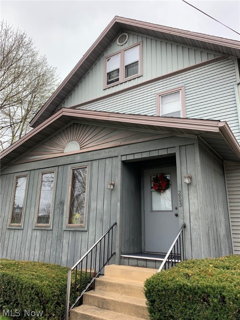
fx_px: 240
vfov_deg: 67.3
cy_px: 160
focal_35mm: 26
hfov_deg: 53.1
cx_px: 120
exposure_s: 1/239
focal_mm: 4.25
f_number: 1.8
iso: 25
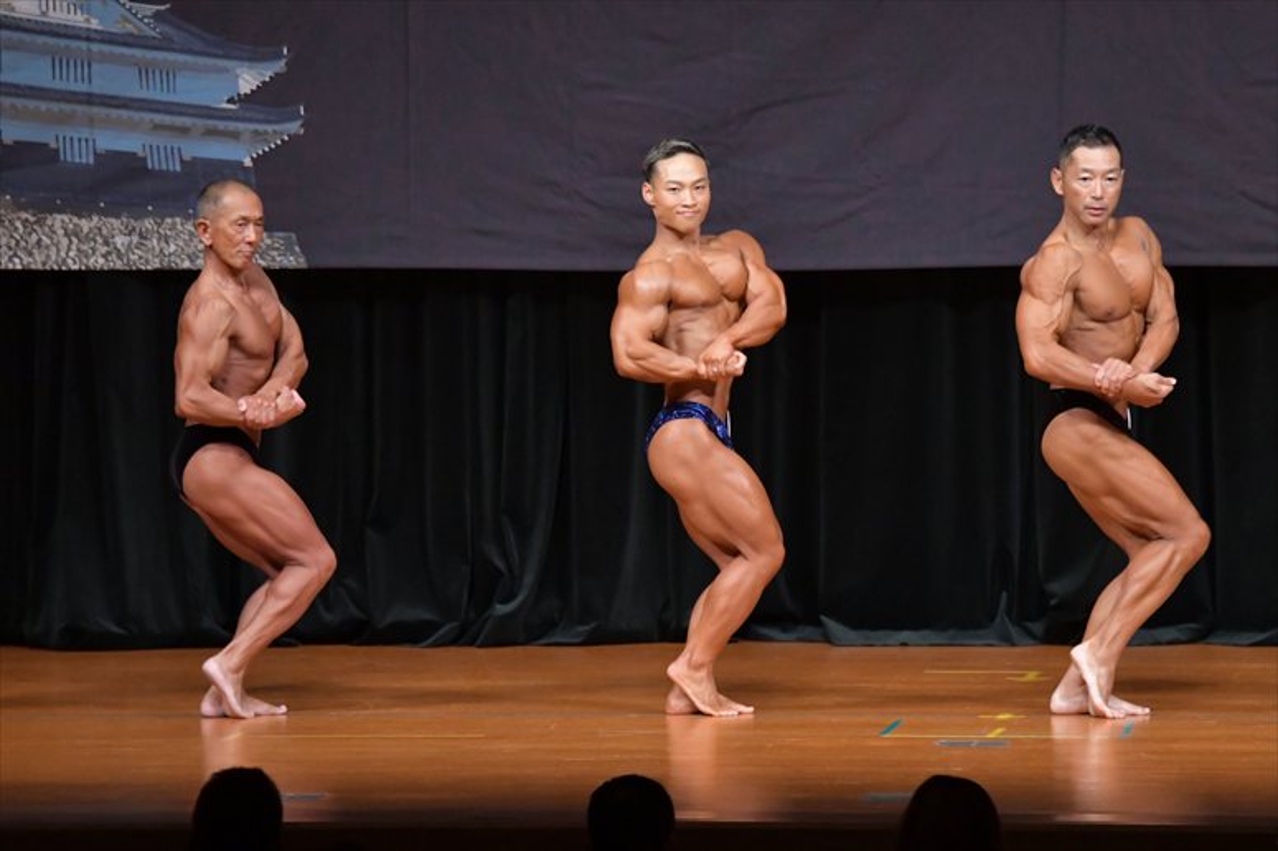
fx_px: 9048
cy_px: 426
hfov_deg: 8.1
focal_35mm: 255
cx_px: 639
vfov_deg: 5.4
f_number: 5.6
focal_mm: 170
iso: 5000
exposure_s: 1/400
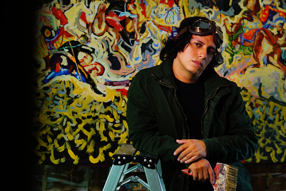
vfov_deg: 18.2
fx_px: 596
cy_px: 96
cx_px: 143
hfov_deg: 27.0
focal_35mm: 75
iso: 800
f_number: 2.5
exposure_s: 1/250
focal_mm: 50
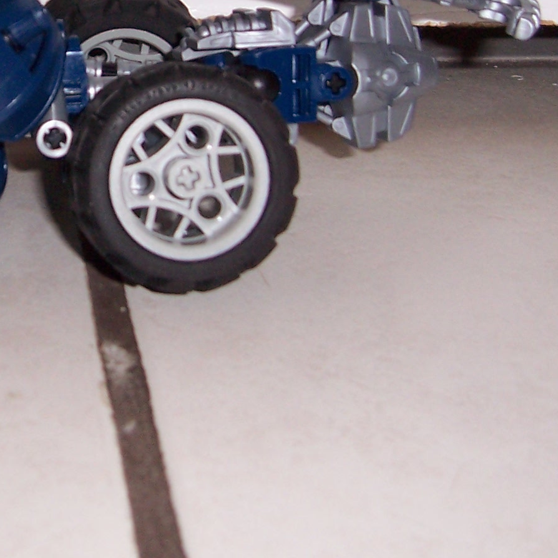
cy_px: 49
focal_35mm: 82
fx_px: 1495
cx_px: 34
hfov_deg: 20.6
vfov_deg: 20.7
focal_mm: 6
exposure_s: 1/60
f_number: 3
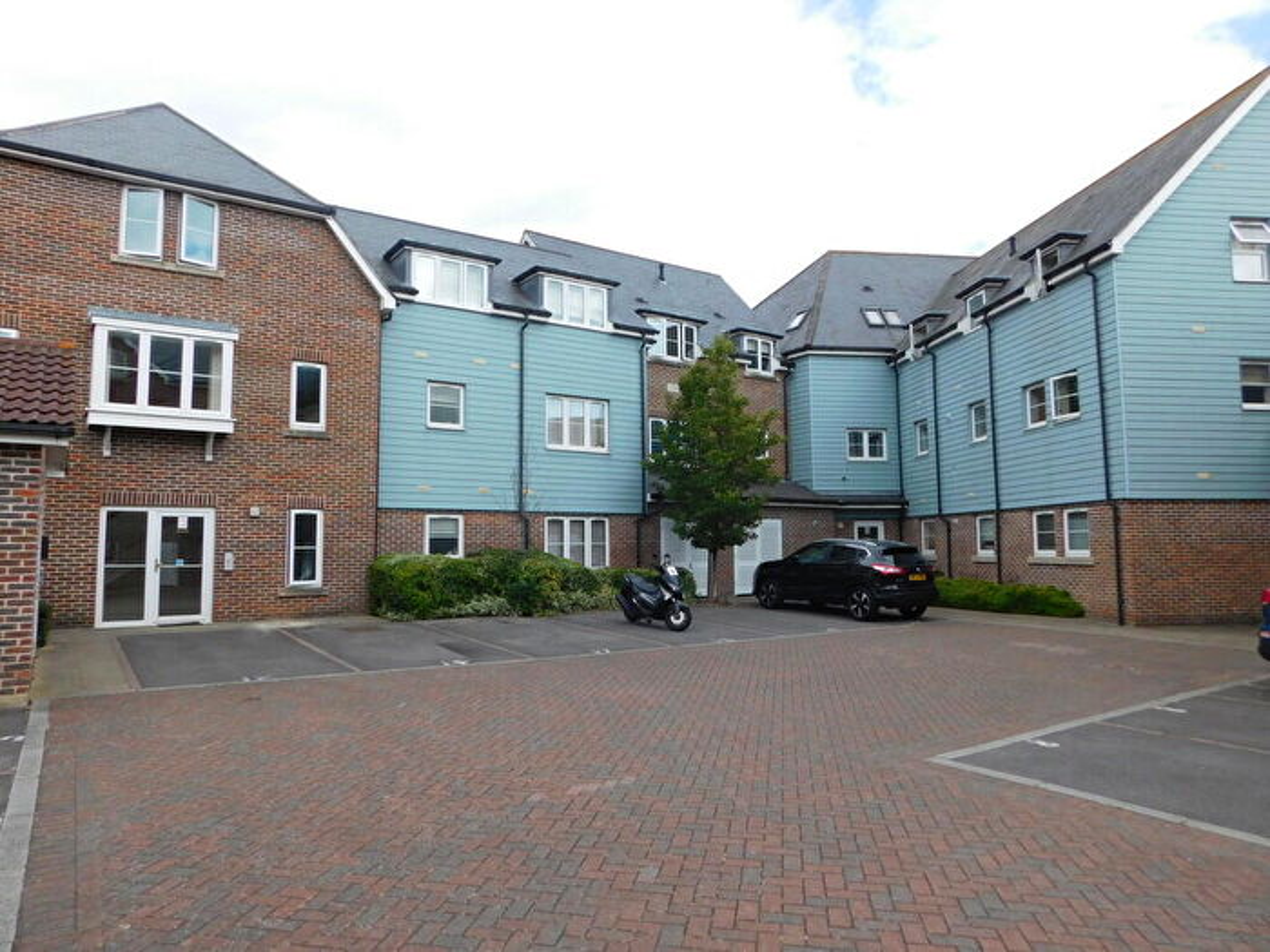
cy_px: 476
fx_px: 844
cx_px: 635
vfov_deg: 58.9
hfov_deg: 73.9
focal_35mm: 23
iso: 125
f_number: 3
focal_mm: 4
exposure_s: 1/1000
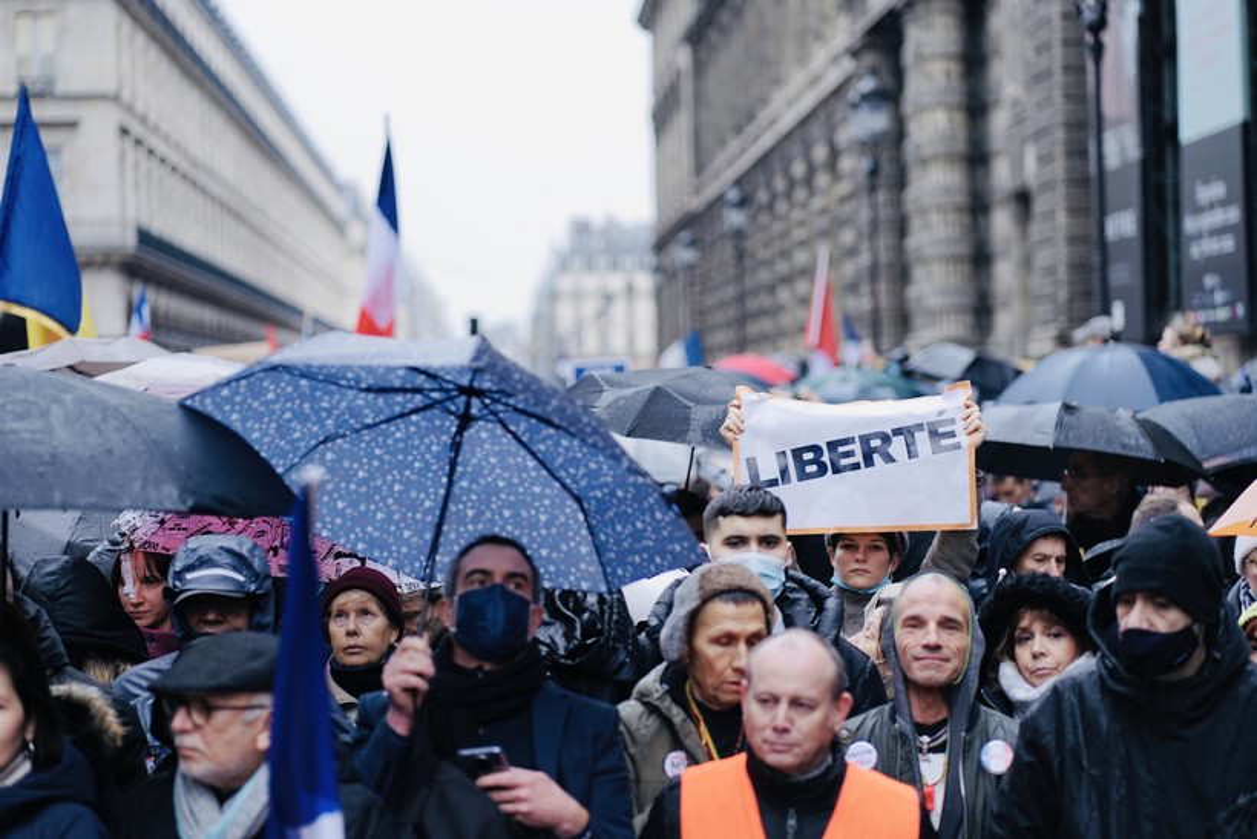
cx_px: 628
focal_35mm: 85
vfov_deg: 16.1
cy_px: 420
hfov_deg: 23.9
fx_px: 2968
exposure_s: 1/125
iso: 125
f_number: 2.2
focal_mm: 85
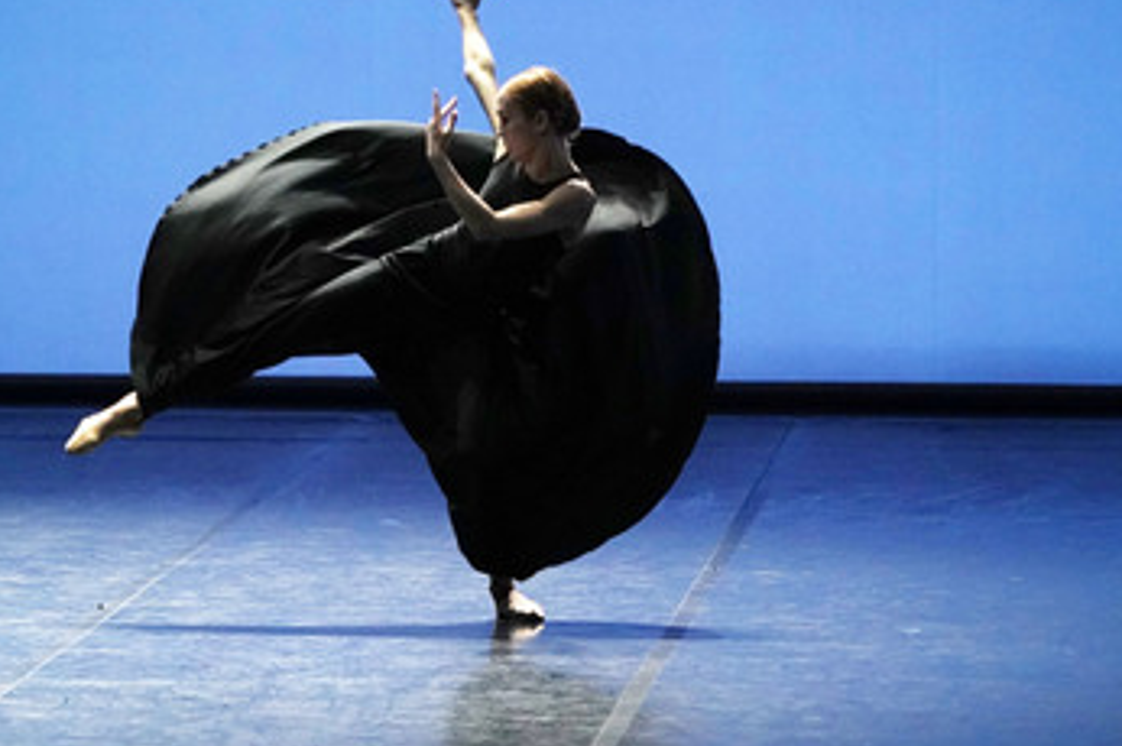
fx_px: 8687
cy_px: 311
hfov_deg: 7.4
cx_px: 436
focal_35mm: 279
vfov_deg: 4.9
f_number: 6.3
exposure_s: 1/400
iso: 6400
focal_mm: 214
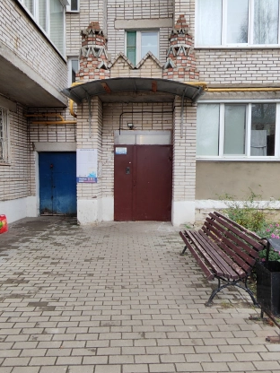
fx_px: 194
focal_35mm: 18
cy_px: 183
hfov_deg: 71.6
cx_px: 140
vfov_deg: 87.7
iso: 66
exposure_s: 1/50
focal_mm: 2.13
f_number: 2.4
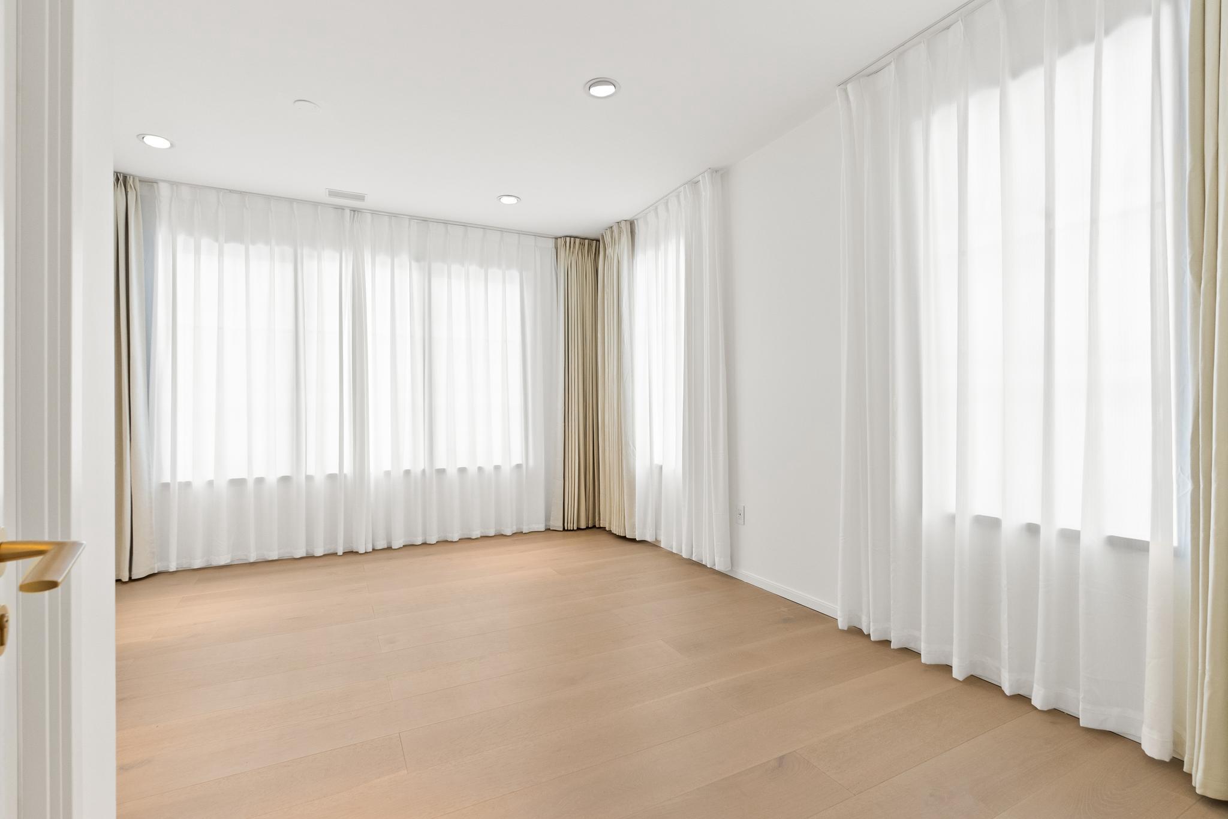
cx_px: 614
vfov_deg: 73.8
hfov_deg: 96.7
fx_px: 546
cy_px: 410
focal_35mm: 16
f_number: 9
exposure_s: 1/25
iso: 800
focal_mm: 16
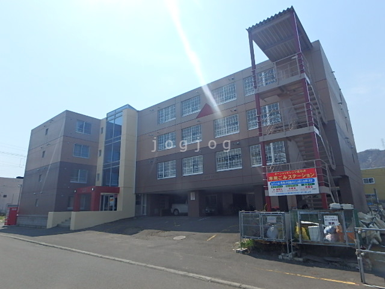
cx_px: 192
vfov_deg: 63.4
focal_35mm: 21
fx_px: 234
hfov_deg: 79.0
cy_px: 144
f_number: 6
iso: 125
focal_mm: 3.7
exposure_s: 1/800
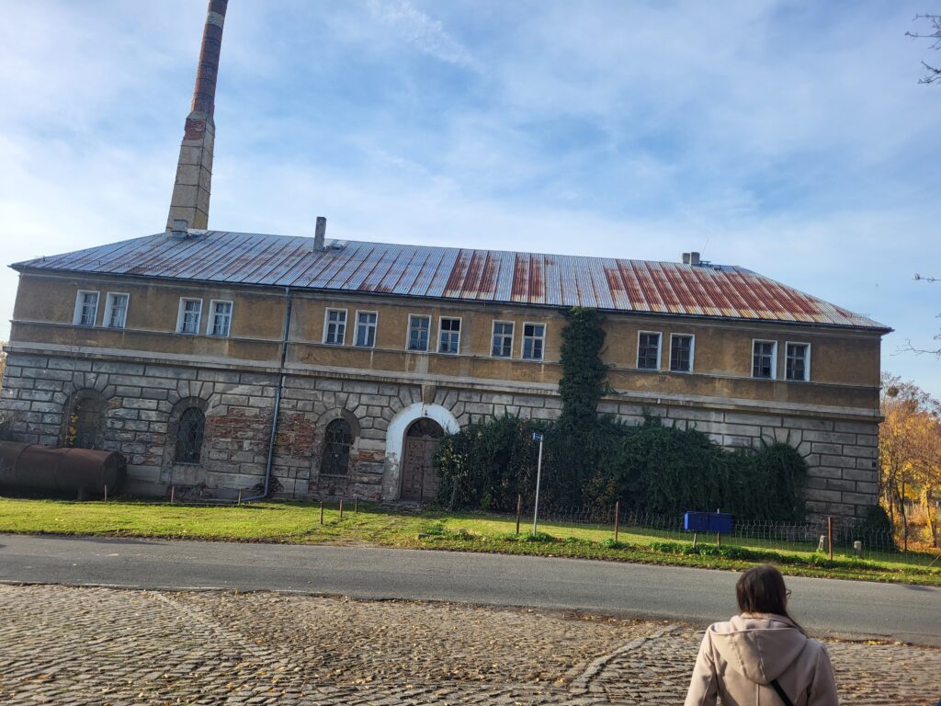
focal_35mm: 26
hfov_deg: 67.3
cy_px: 353
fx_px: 707
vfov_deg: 53.1
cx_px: 470
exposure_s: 1/1361
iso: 40
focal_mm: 5.4
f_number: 1.8
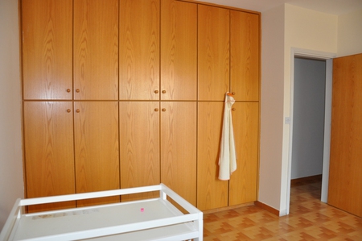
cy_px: 120
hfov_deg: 67.4
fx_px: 271
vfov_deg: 47.8
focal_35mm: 27
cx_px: 181
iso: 800
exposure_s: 1/60
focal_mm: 18
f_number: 3.5
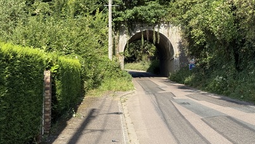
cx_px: 157
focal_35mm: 66
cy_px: 67
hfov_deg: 31.8
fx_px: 446
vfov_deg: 18.3
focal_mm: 6.76
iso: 64
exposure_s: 1/1715
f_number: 1.78
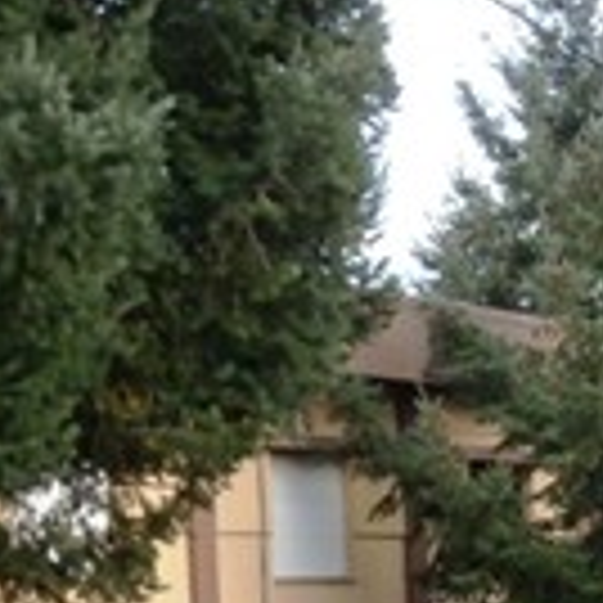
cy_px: 718
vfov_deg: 10.4
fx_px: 3252
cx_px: 608
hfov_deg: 10.5
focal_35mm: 165
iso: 400
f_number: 3.9
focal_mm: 8.85
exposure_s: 1/30
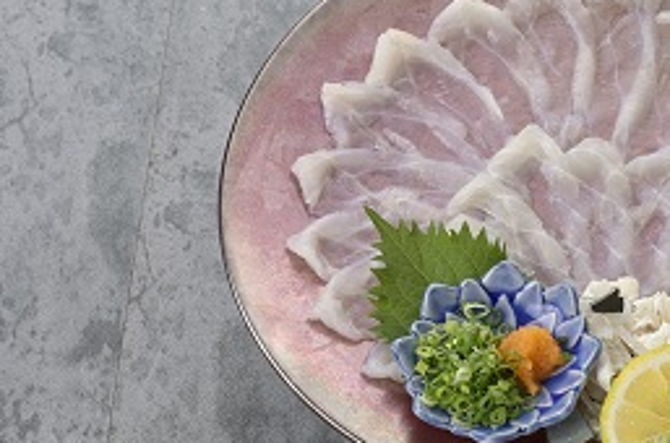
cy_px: 214
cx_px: 581
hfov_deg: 11.0
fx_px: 3472
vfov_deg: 7.3
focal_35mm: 187
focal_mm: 96
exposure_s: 1/200
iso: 200
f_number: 16
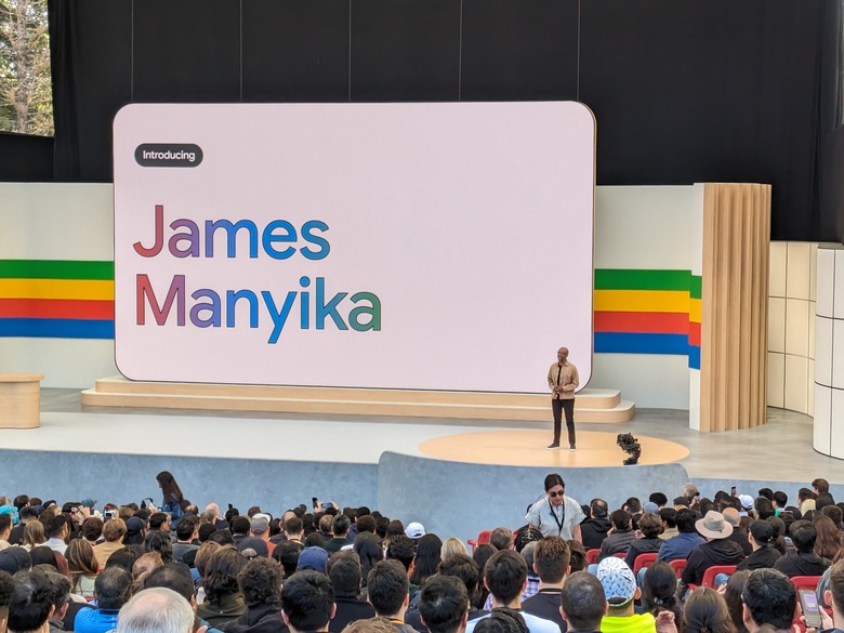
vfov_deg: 29.7
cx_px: 422
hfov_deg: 38.9
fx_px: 1195
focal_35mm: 49
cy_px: 316
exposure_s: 1/510
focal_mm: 4.53
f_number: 1.7
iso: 69
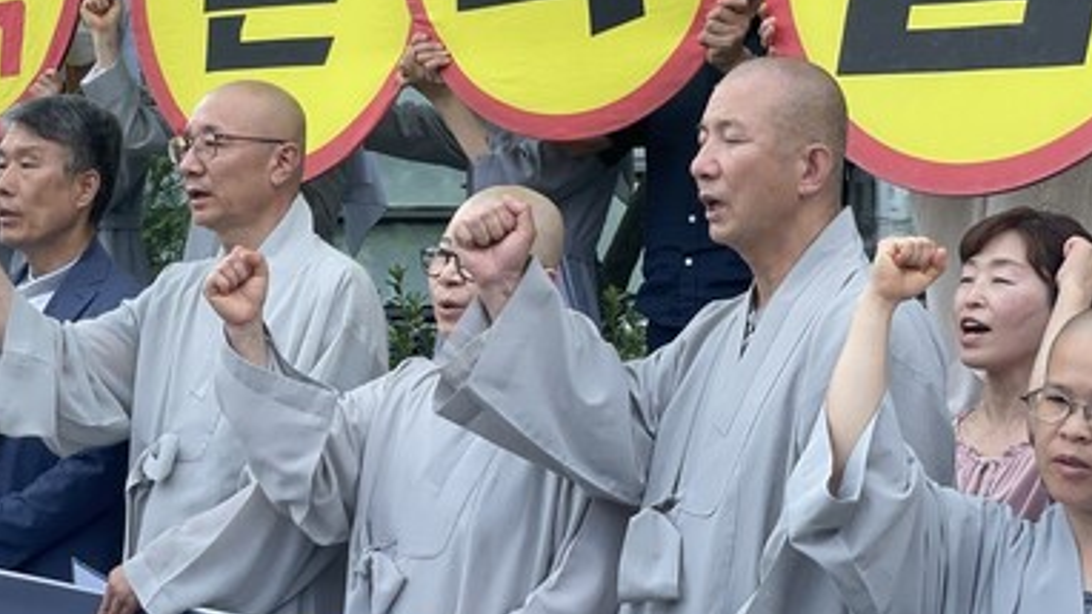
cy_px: 231
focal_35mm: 89
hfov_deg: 23.8
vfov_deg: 13.6
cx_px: 332
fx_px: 2577
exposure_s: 1/500
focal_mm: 6
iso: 32
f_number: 2
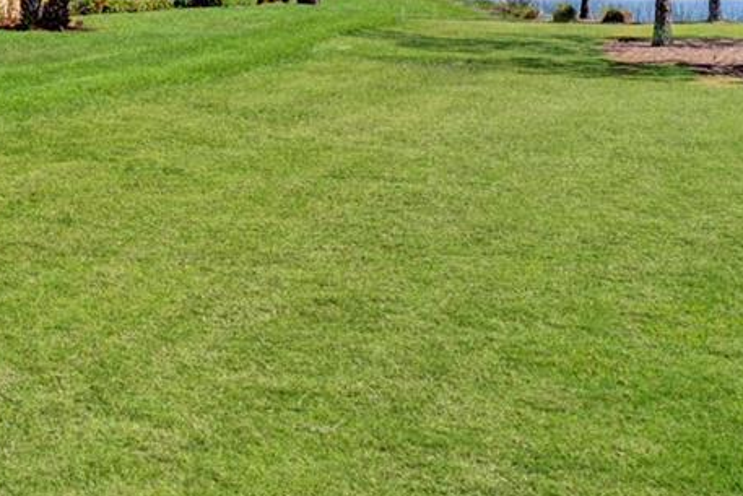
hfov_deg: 30.1
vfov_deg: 20.3
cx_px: -125
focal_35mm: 58
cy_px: -241
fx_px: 1192
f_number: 11
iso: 100
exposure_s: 1/200
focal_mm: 11
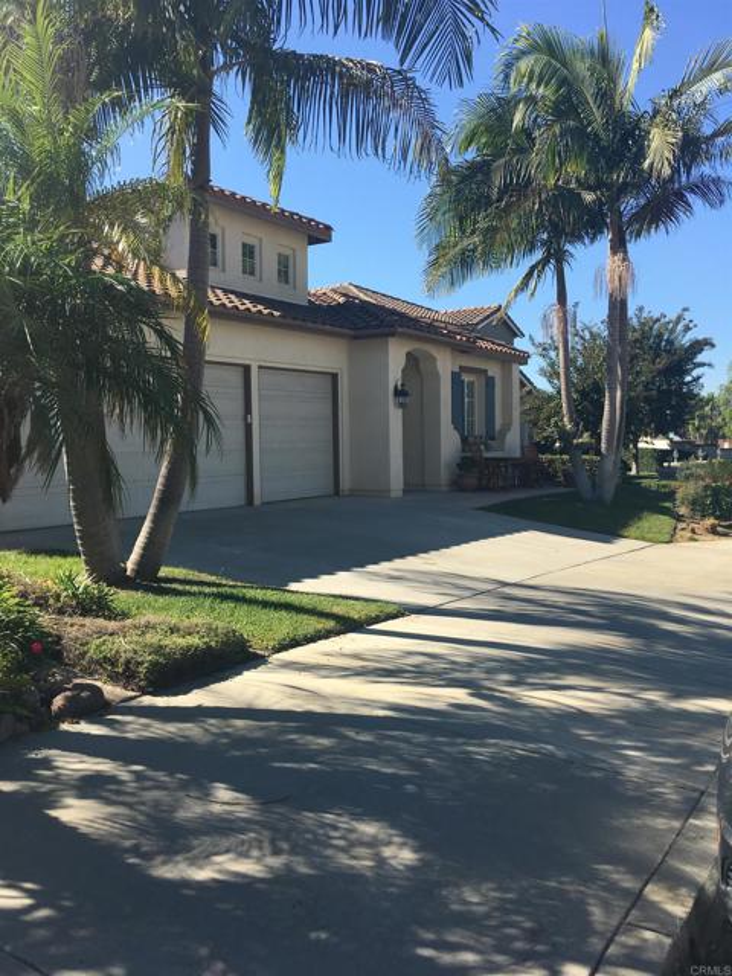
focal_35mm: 29
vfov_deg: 61.7
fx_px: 818
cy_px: 488
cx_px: 366
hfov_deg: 48.2
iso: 25
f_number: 2.2
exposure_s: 1/1131
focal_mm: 4.15
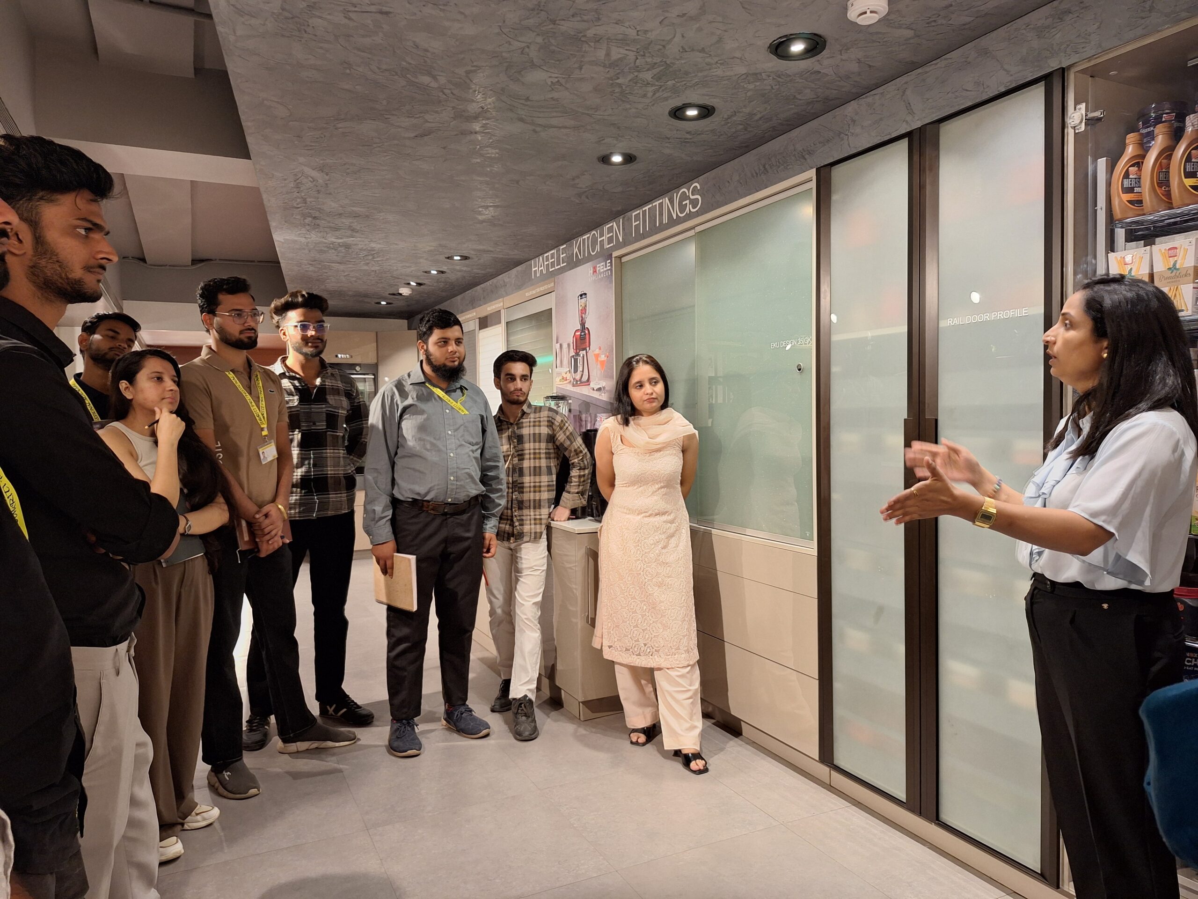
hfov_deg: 73.9
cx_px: 599
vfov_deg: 58.9
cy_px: 450
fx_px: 796
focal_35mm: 23
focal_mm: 5.54
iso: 160
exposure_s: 1/50
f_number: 1.8
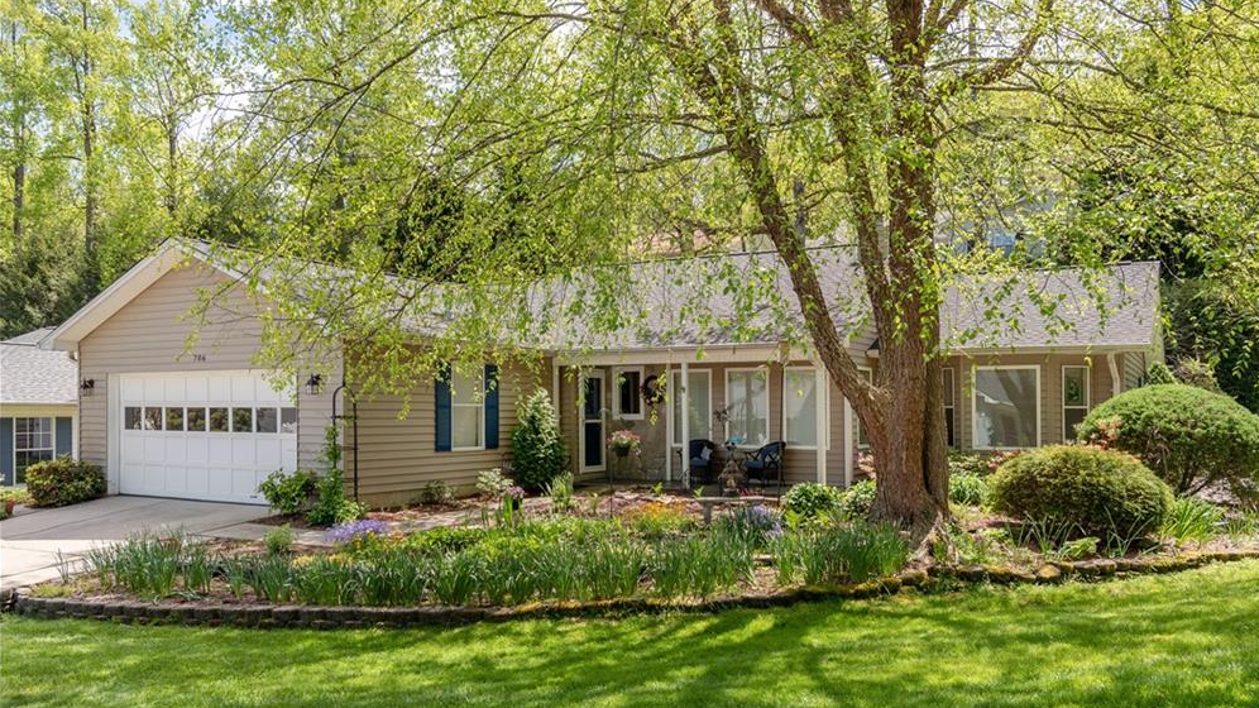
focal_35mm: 28
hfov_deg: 67.9
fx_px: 935
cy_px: 356
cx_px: 646
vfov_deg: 41.5
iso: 160
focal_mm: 26
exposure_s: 1/500
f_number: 7.1
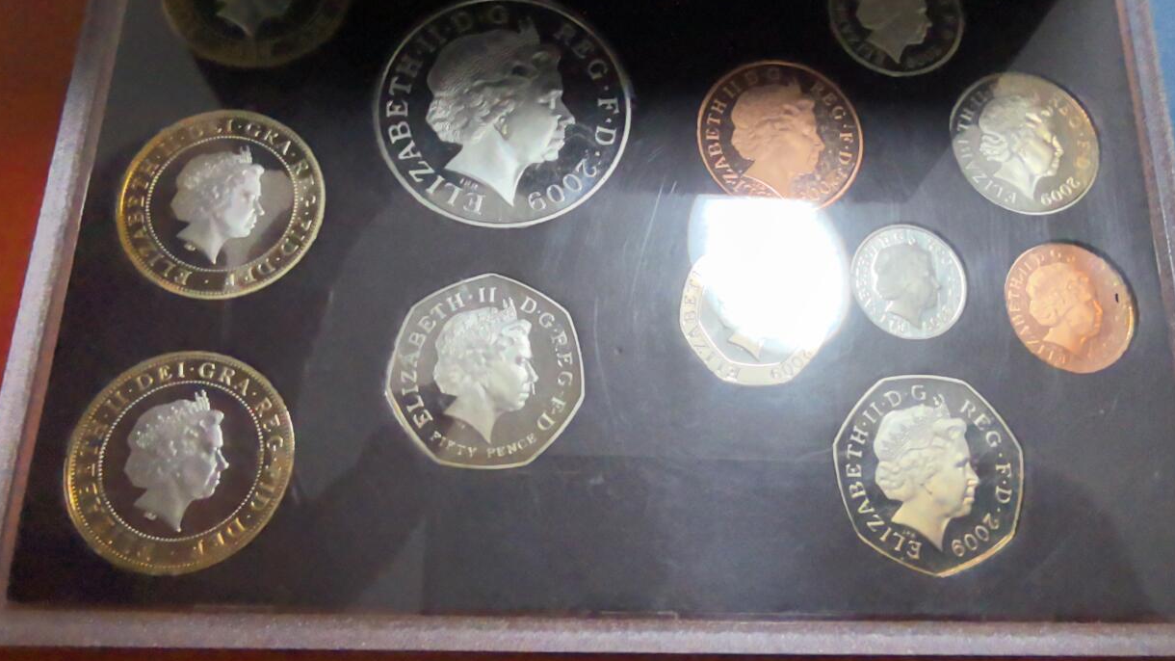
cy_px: 221
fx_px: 935
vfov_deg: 38.5
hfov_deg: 64.2
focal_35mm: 30
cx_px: 637
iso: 200
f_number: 2.2
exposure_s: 1/33.3
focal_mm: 1.68
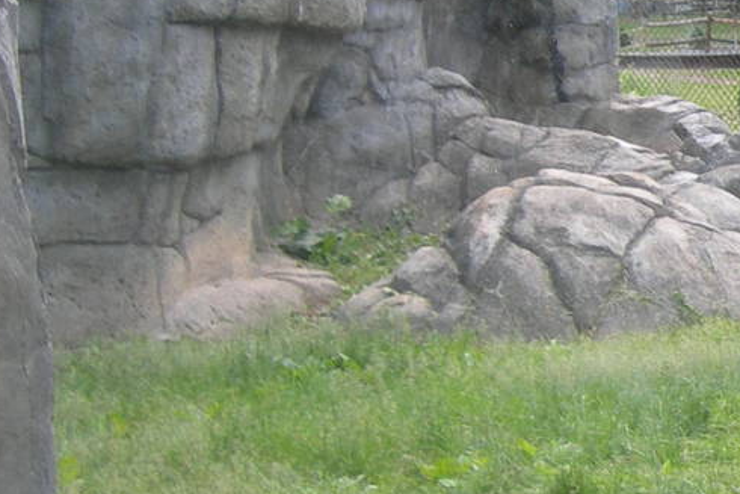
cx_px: 1116
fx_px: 2652
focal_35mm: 129
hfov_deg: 14.8
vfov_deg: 10.6
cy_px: 293
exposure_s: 1/52.6
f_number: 2.8
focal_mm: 7.8
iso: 50
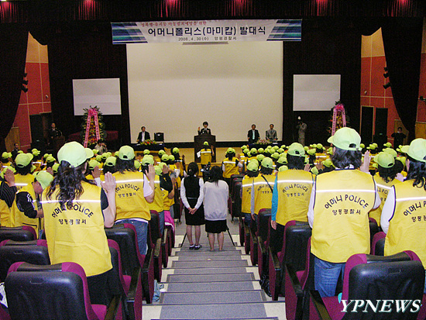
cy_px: 160
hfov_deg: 52.6
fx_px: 431
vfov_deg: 40.7
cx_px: 213
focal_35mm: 35
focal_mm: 8.9
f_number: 2.8
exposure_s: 1/60.1
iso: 200
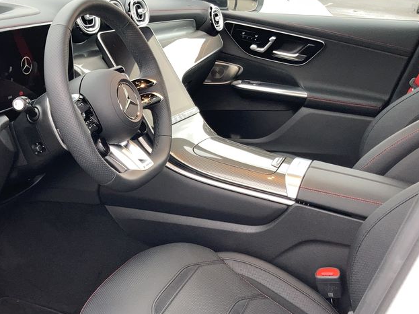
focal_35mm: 46
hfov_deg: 41.0
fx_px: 557
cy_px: 208
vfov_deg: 31.3
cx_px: 159
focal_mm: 3.99
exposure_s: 1/30
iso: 64
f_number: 1.8
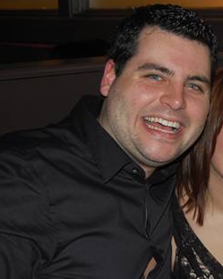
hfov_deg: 17.5
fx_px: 709
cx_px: 212
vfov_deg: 22.2
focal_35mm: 86
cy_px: 146
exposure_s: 1/60
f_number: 4.8
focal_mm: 38
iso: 400
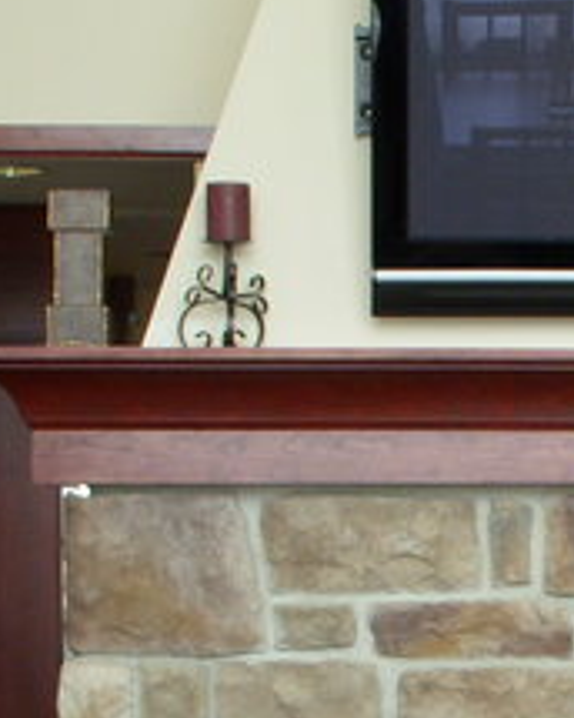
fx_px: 2930
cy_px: 628
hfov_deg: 10.9
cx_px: 781
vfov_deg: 13.8
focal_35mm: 138
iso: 100
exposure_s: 1/30
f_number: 3.3
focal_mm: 6.3
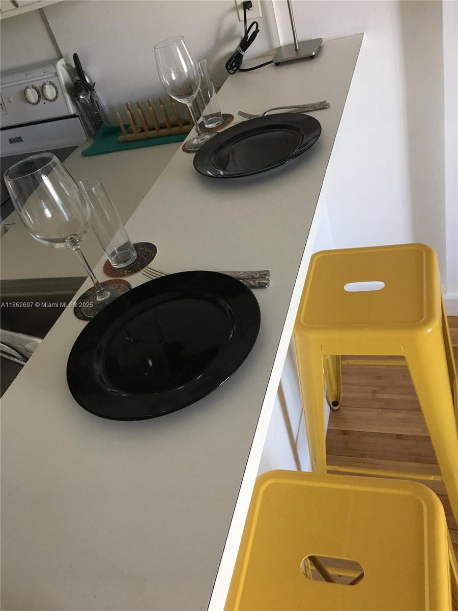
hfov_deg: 48.2
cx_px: 229
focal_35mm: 29
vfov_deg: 61.7
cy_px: 306
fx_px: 512
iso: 50
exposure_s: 1/15
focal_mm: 4.15
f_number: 2.2
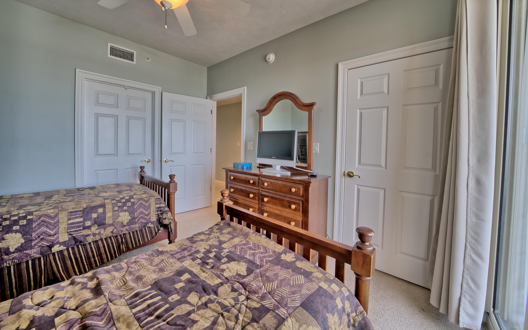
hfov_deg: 109.4
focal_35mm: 13
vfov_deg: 82.6
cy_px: 149
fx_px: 187
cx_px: 260
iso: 200
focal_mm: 12
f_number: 13
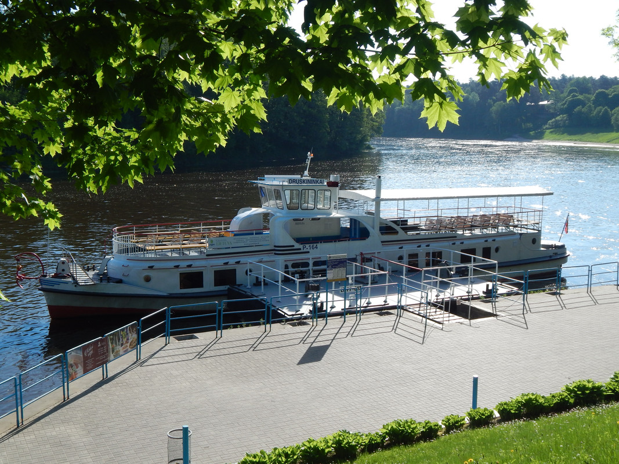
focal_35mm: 43
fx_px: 769
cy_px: 232
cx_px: 310
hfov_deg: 43.9
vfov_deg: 33.6
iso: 125
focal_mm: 7.7
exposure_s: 1/1000
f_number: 3.6
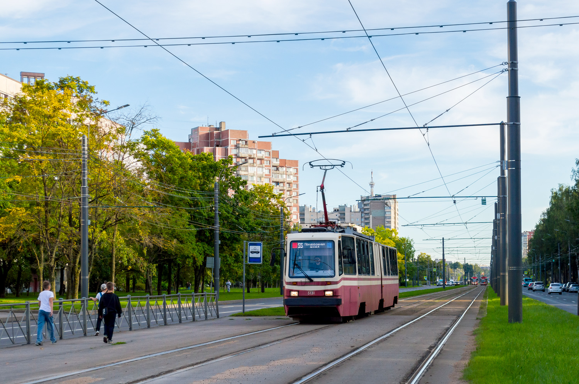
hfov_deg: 31.9
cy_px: 192
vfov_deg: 21.5
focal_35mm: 63
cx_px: 290
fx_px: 1012
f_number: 5.3
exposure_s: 1/800
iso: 400
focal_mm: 42
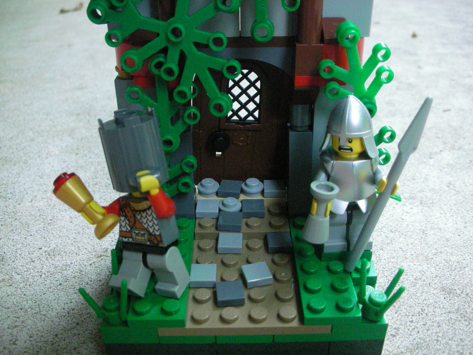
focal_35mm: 35
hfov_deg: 52.6
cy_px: 178
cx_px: 236
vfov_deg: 40.7
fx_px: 478
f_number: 3
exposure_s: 1/123
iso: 400
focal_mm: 5.8
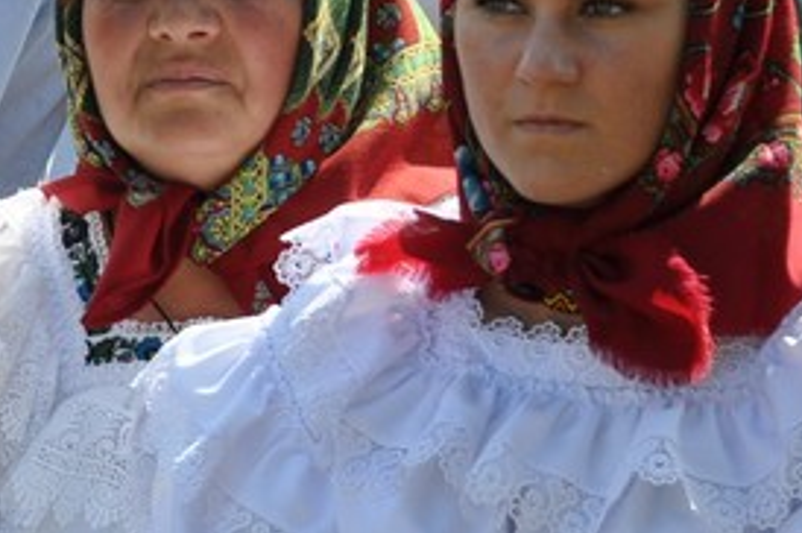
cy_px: 458
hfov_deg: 5.4
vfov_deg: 3.6
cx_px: -354
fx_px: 8478
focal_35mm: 381
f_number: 5.6
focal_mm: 58
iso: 200
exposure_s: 1/500
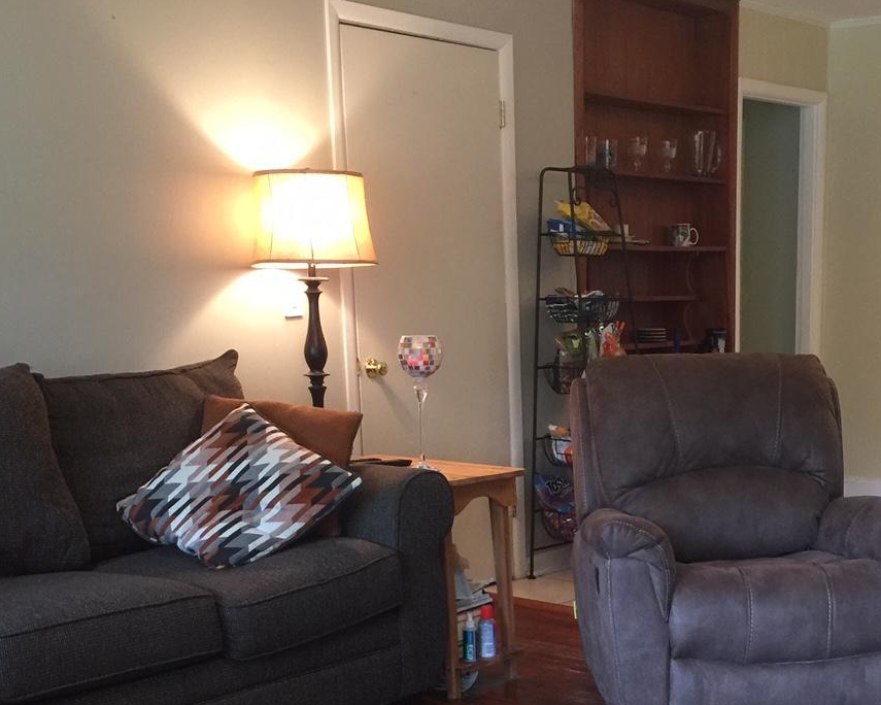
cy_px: 620
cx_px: 570
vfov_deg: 27.2
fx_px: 1408
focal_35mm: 54
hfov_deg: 34.5
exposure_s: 1/15
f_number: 2.2
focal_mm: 4.15
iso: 80
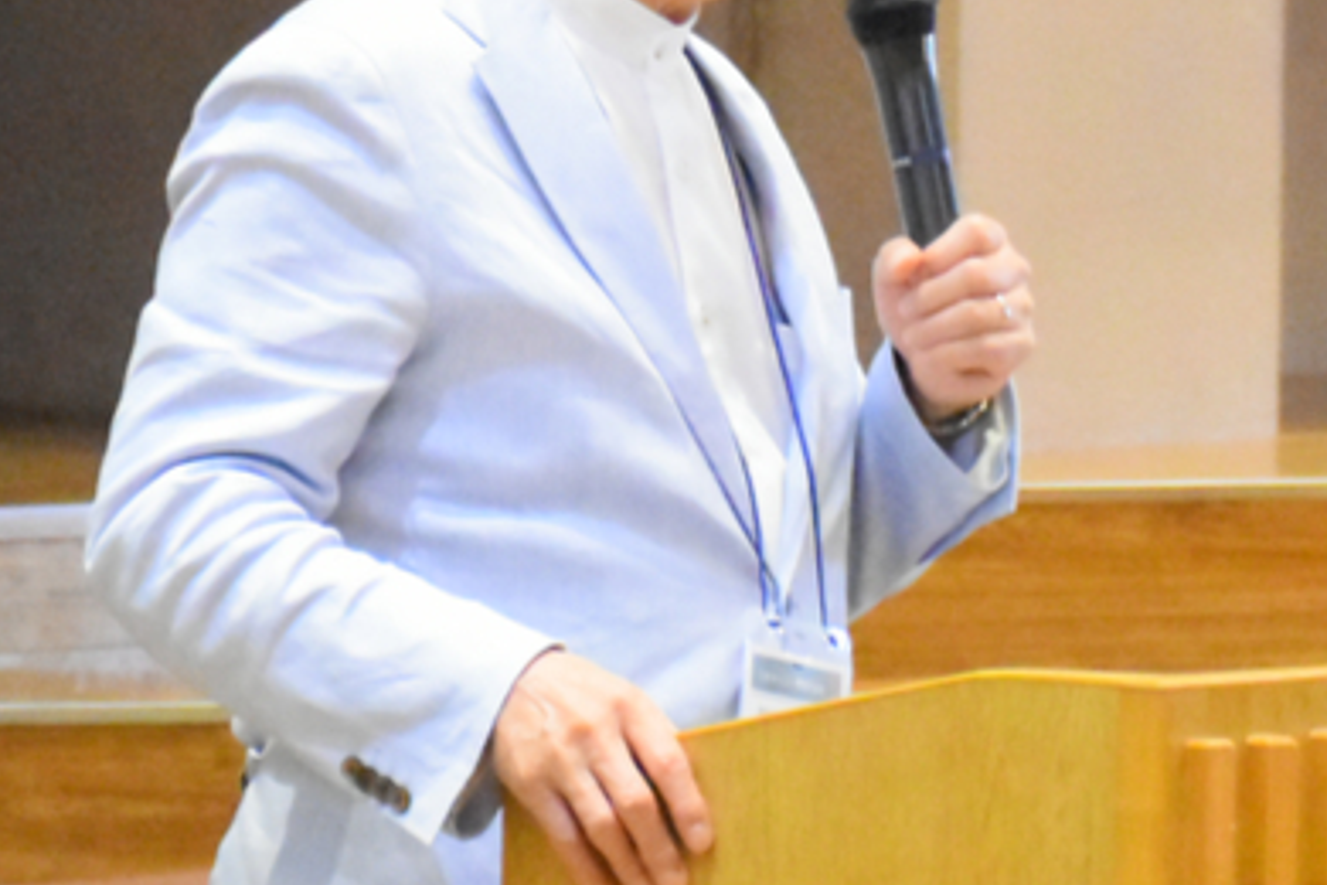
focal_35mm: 191
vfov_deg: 7.2
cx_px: 997
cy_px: 271
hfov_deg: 10.7
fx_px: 7040
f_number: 5
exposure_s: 1/100
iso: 12800
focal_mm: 62
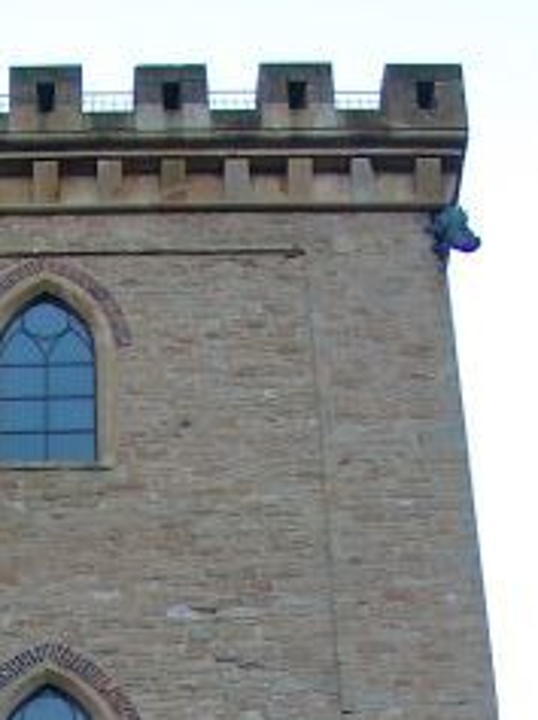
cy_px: 1164
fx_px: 2390
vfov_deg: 15.5
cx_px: 82
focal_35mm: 115
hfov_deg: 12.8
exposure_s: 1/63.4
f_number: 2
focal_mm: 7.13
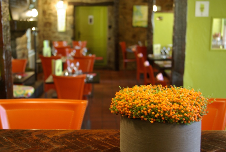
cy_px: 76
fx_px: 311
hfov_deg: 39.9
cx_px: 113
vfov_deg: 27.3
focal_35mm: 50
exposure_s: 1/8
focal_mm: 33
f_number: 4
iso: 400
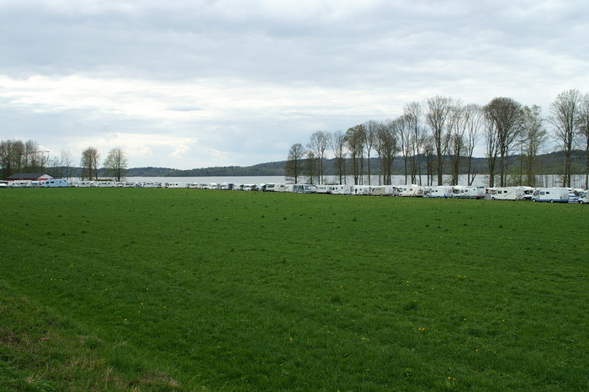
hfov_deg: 53.2
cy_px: 196
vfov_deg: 36.8
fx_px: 589
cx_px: 294
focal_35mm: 36
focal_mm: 24
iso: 100
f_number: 8
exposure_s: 1/250
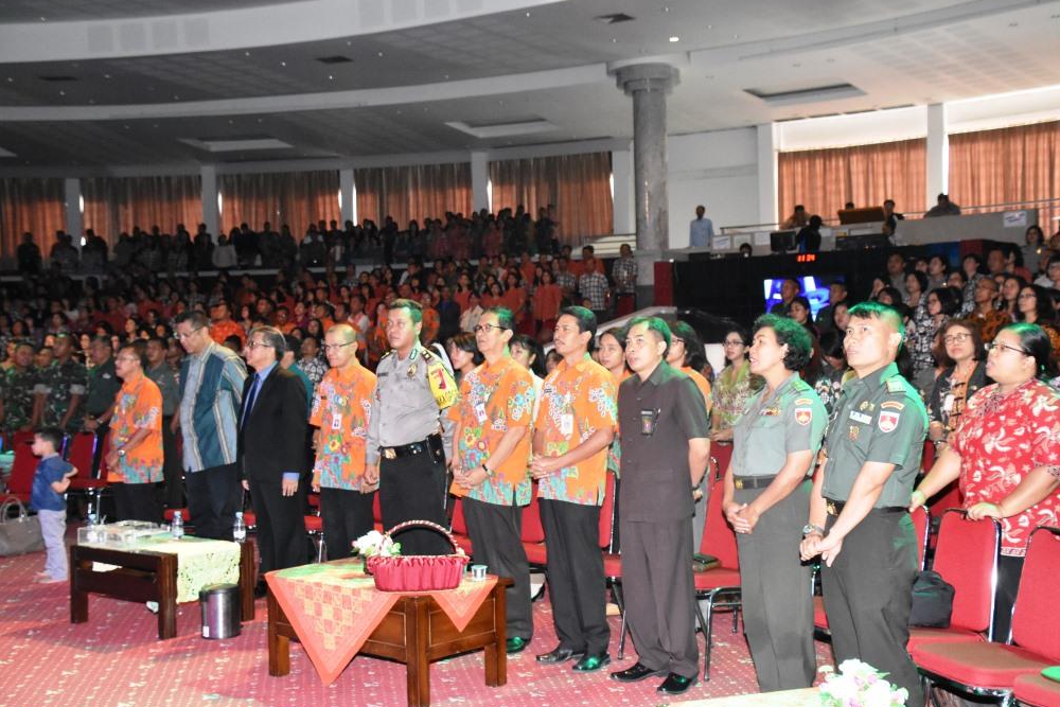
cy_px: 354
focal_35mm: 43
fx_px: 1266
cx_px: 542
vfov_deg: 31.2
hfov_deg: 45.4
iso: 3600
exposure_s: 1/60
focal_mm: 28
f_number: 4
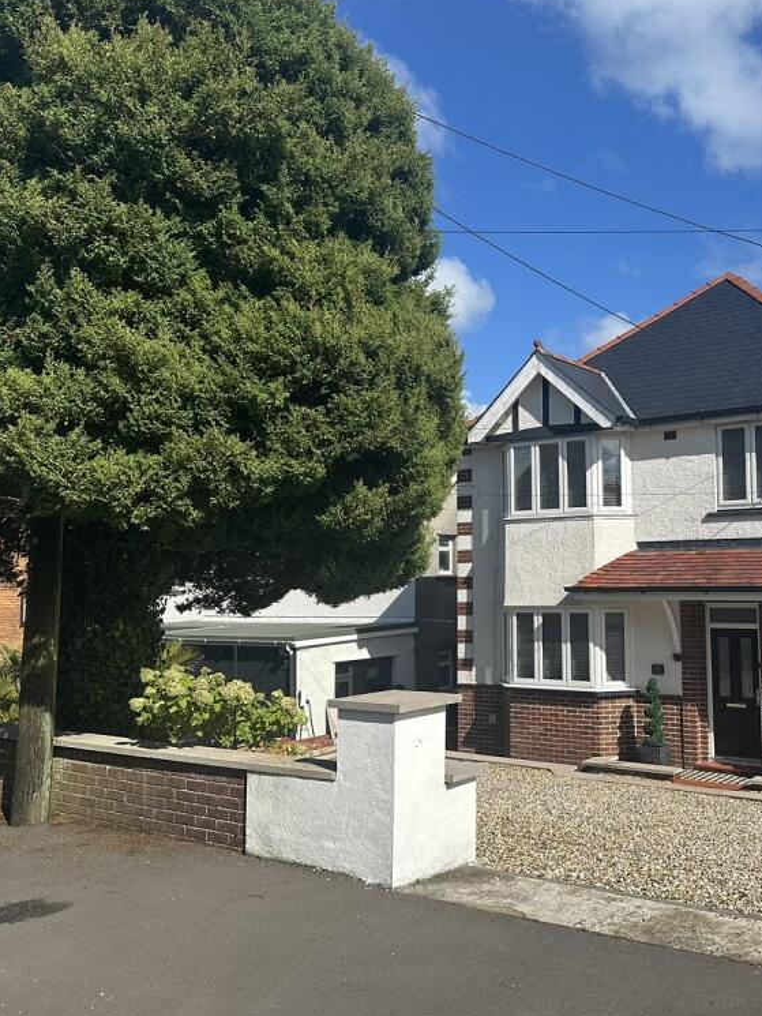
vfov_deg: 55.3
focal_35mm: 33
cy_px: 507
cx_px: 564
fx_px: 968
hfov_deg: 41.8
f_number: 1.78
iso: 80
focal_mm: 6.86
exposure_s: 1/5263
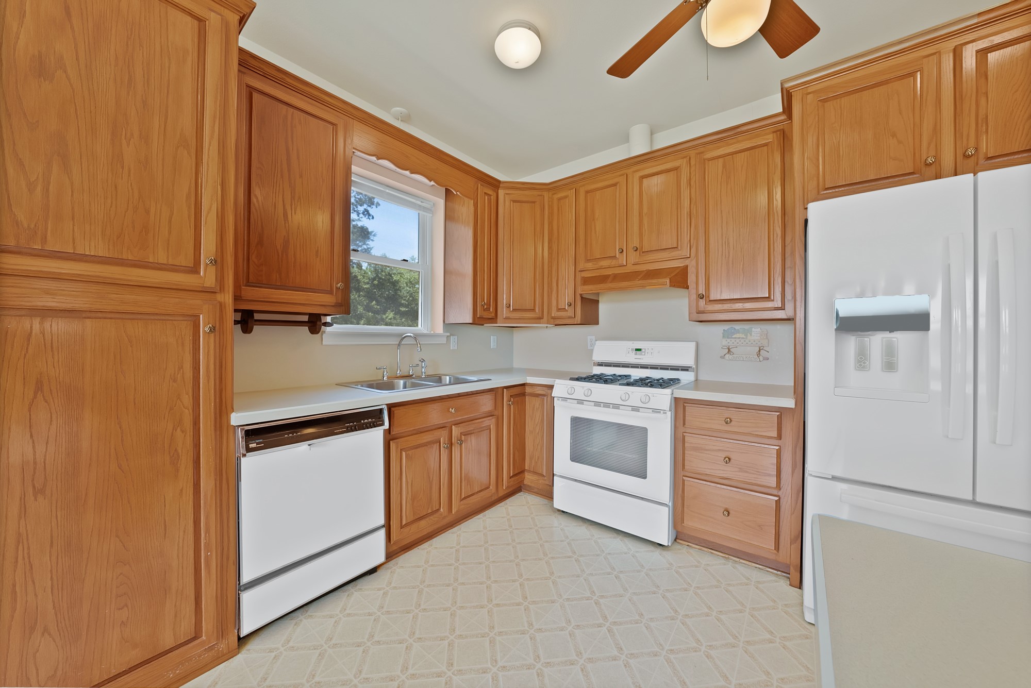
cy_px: 344
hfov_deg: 112.6
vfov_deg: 90.1
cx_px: 516
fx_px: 344
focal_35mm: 12
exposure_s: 1/2.5
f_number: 9
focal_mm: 12
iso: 640
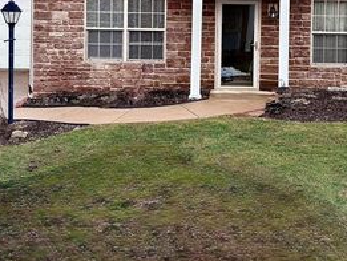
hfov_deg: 41.0
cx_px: 213
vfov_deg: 30.3
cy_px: 33
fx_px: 461
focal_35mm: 46
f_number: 1.78
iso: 80
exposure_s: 1/2611
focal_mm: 6.76
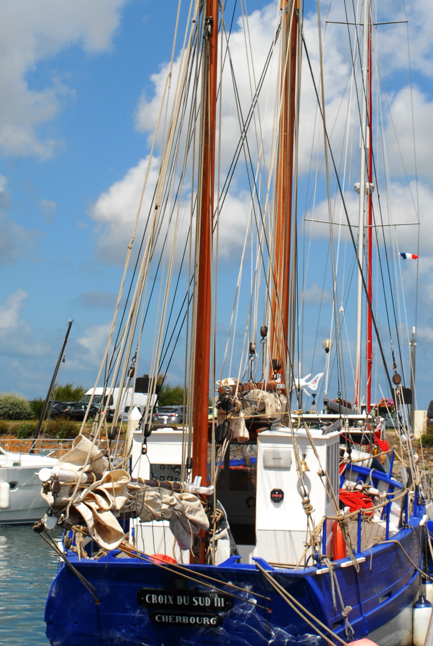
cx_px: 236
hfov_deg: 14.7
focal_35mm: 93
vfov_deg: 21.7
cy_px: 159
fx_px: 1673
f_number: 10
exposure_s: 1/400
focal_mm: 34
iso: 160
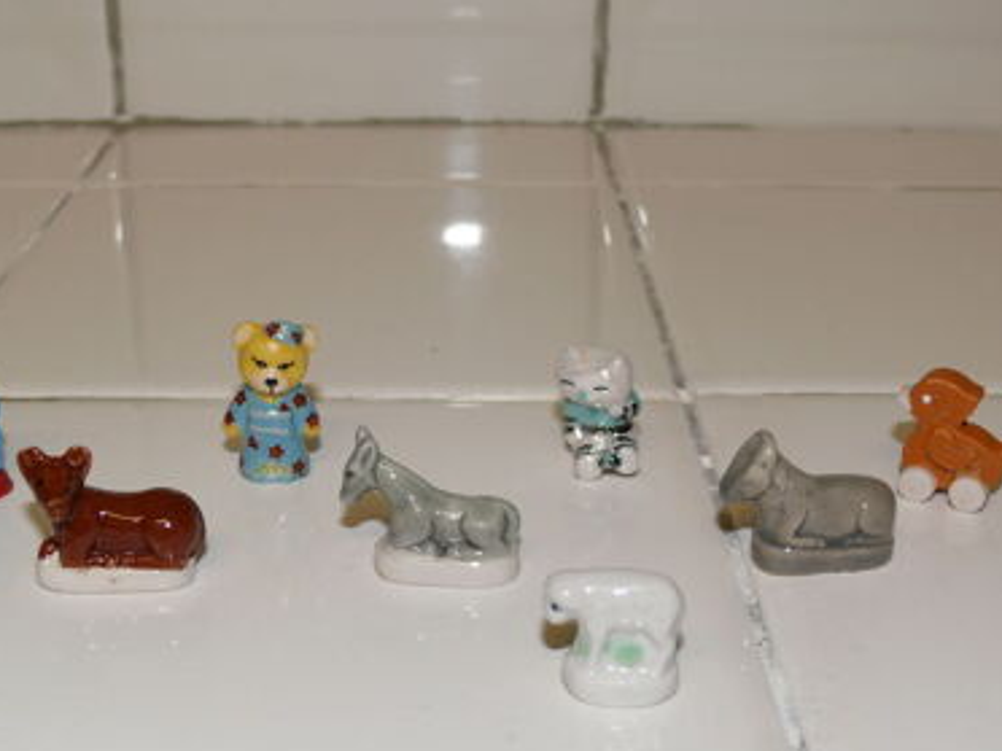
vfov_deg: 25.2
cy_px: 458
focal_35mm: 58
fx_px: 1679
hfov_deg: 33.2
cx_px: 461
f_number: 2.8
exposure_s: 1/30
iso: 100
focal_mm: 8.8
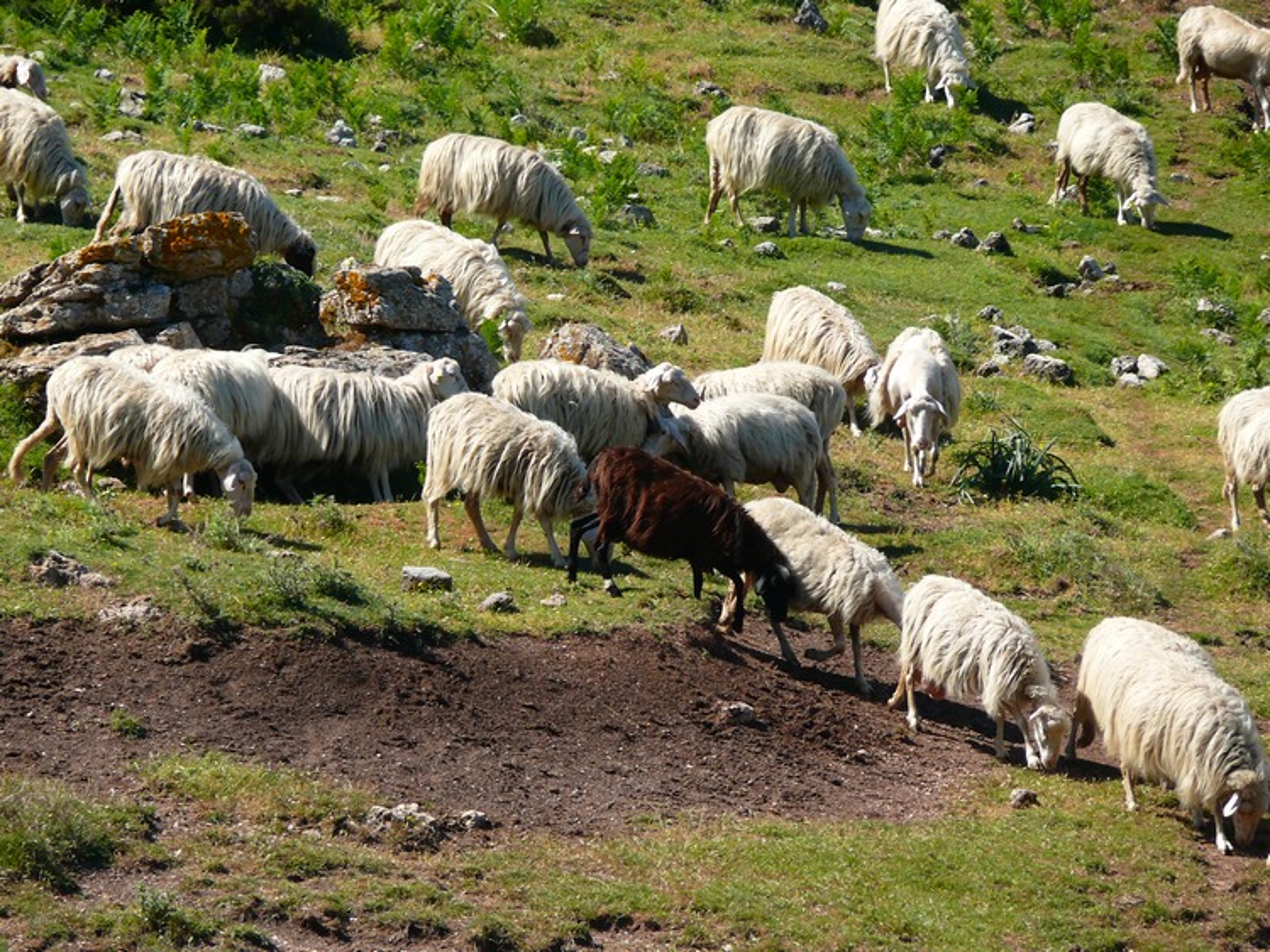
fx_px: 11480
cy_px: 476
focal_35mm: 313
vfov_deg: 4.7
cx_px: 635
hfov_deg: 6.3
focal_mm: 66.1
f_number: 4
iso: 100
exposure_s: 1/250
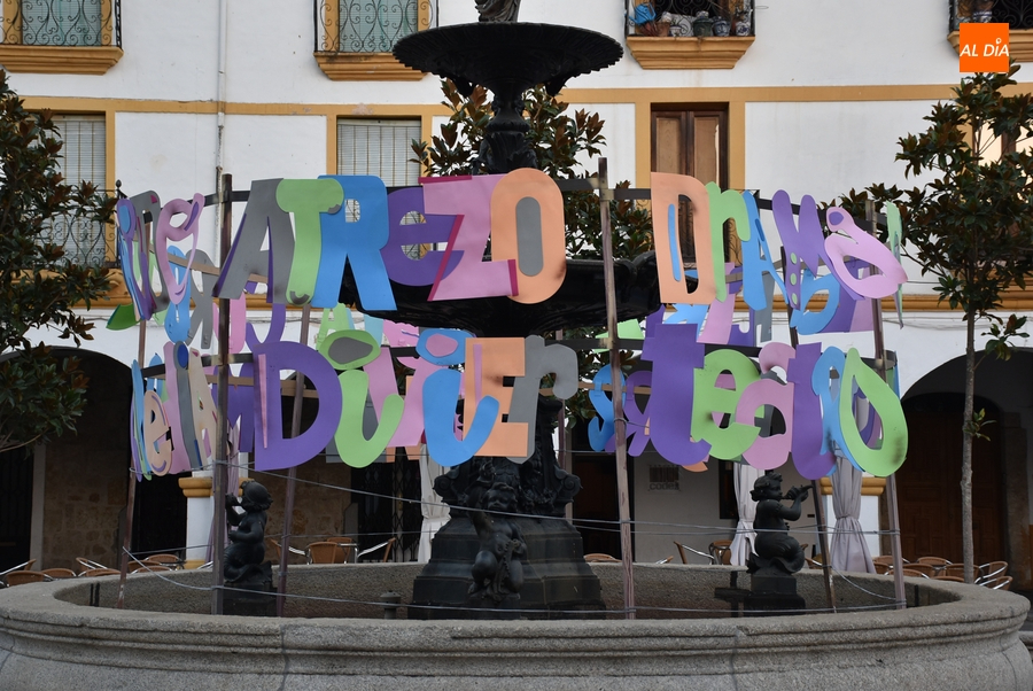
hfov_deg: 33.4
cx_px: 516
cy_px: 346
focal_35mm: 60
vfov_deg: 22.7
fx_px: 1723
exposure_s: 1/60
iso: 400
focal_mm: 40
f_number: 4.5
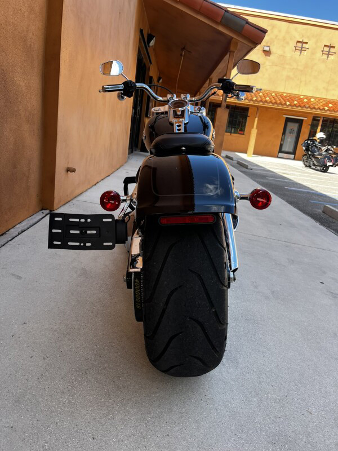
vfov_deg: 67.3
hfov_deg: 53.1
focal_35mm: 26
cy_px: 226
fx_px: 338
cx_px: 169
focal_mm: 5.1
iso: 50
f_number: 1.6
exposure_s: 1/539
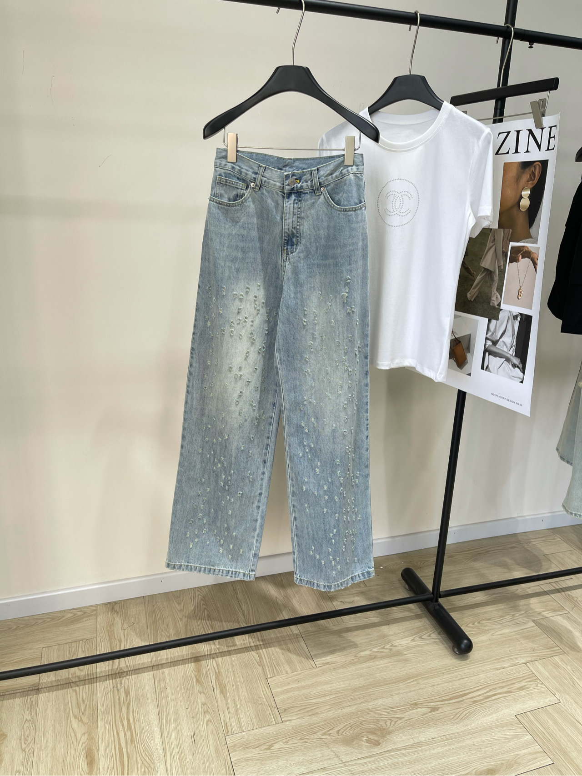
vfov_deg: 67.3
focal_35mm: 26
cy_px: 388
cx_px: 291
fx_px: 583
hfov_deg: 53.1
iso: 32
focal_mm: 5.1
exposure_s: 1/121
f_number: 1.6
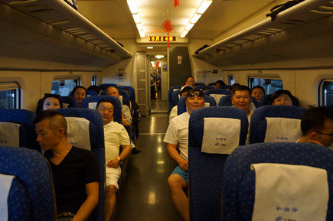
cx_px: 166
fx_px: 249
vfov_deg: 47.8
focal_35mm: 27
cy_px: 110
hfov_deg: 67.4
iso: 1600
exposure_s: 1/100
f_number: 3.5
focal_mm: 18
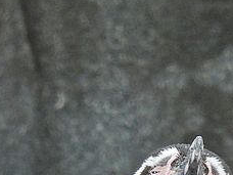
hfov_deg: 1.3
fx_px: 10615
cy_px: 261
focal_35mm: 1577
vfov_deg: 0.9
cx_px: 350
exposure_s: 1/800
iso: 900
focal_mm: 80.3
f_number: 5
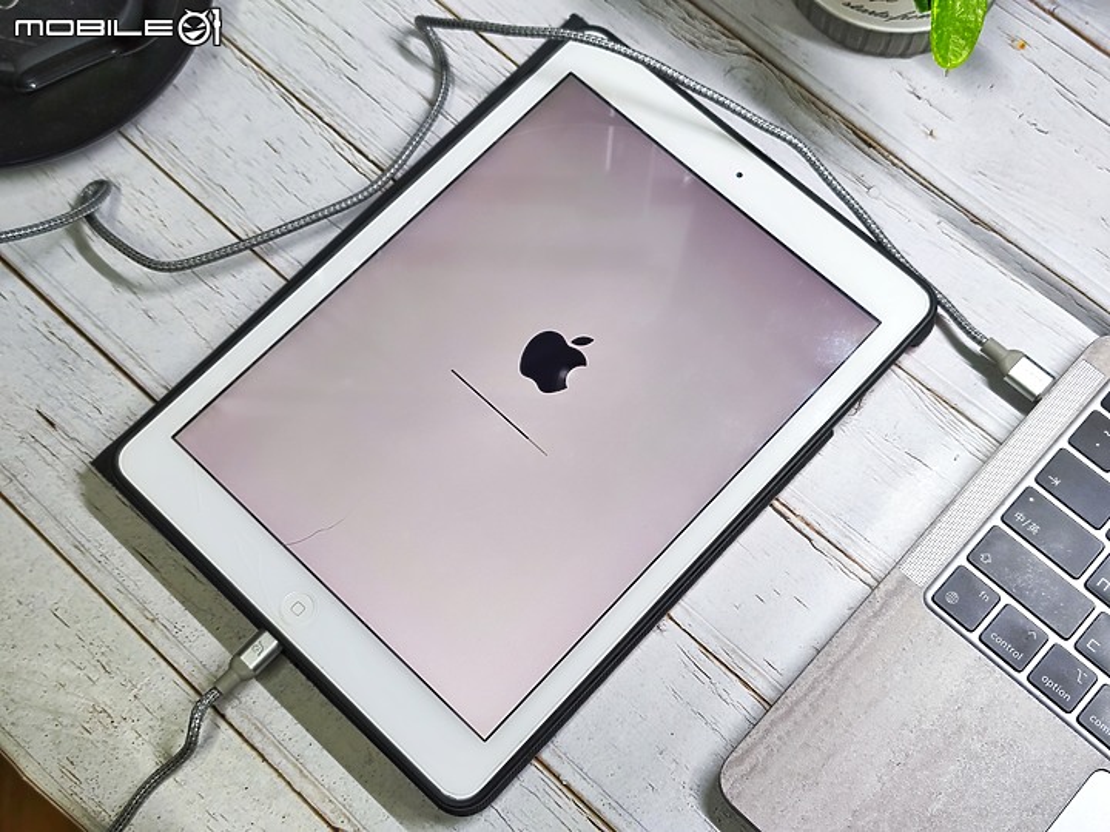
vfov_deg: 58.9
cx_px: 555
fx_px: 738
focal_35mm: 23
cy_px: 416
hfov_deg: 73.9
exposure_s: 1/120
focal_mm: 8.7
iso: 153
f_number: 1.9
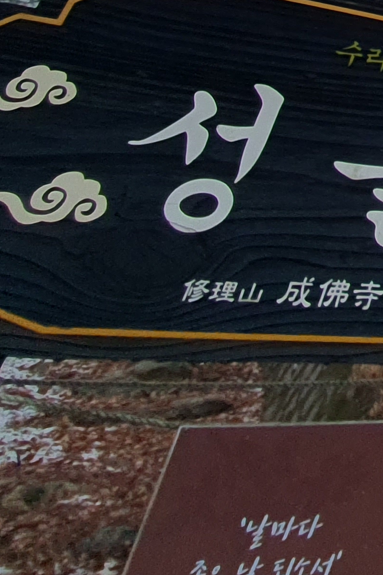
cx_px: 933
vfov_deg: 29.3
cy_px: -205
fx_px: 830
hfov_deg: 14.8
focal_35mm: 52
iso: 50
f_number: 2.2
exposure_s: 1/165
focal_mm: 1.8
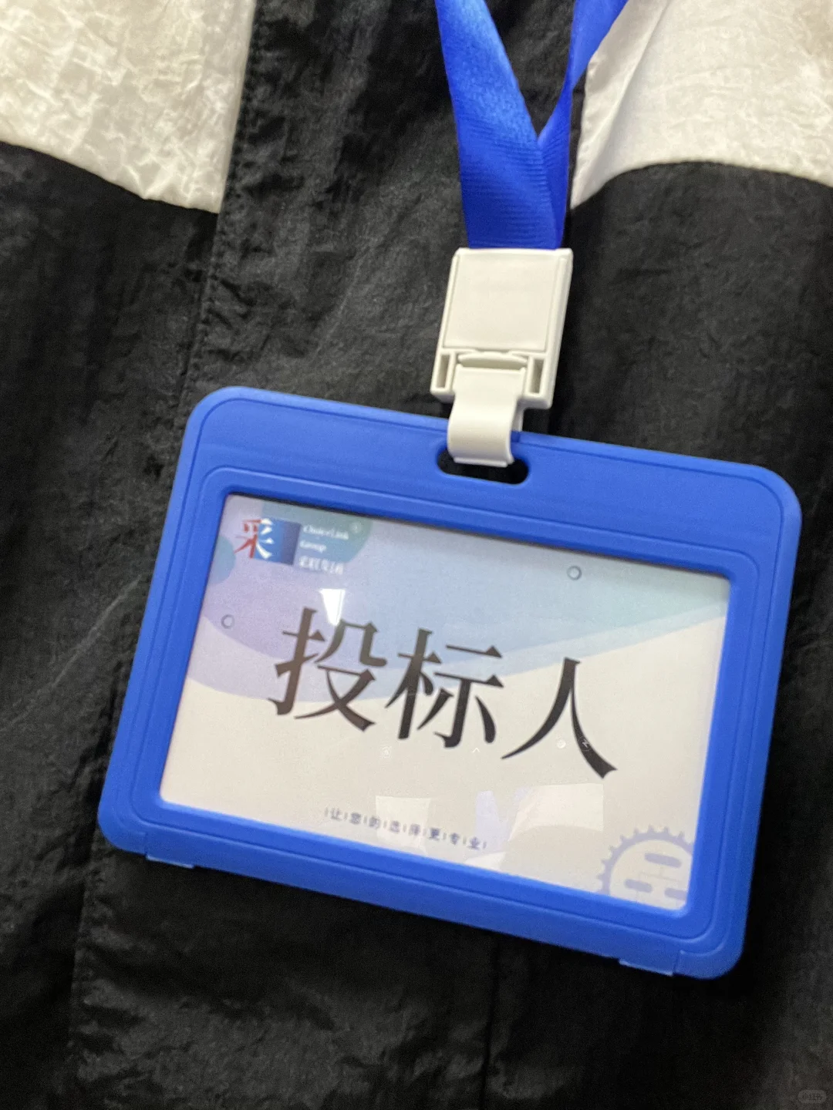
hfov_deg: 46.8
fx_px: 963
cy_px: 555
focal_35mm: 30
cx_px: 416
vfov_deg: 60.0
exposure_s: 1/50
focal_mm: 2.71
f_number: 2.2
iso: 160
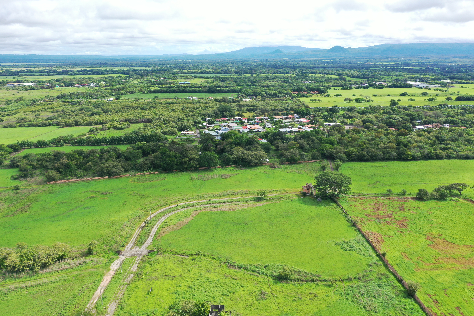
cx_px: 237
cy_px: 158
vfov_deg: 46.4
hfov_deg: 65.5
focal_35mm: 28
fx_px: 369
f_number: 5
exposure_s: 1/320
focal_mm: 10.26
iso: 100
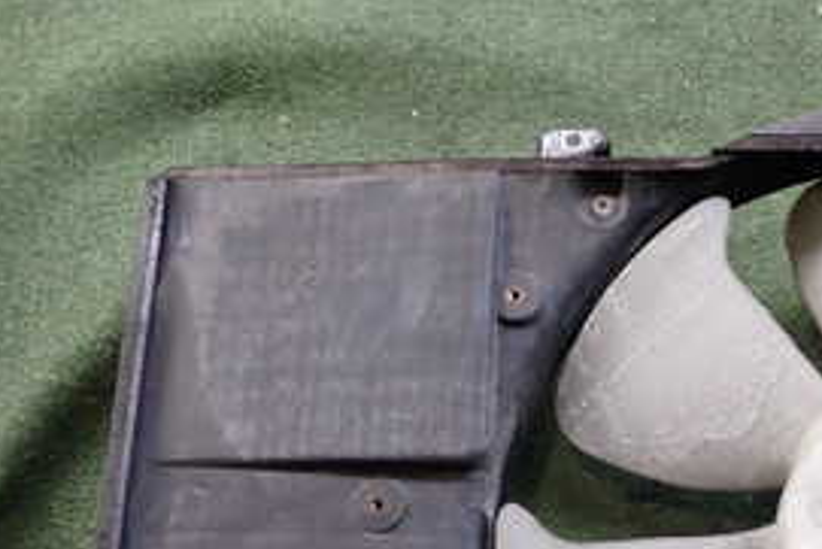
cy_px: 555
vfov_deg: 19.2
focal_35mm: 69
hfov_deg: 27.4
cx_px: 837
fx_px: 1576
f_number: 2.3
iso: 200
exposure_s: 1/100
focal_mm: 5.4
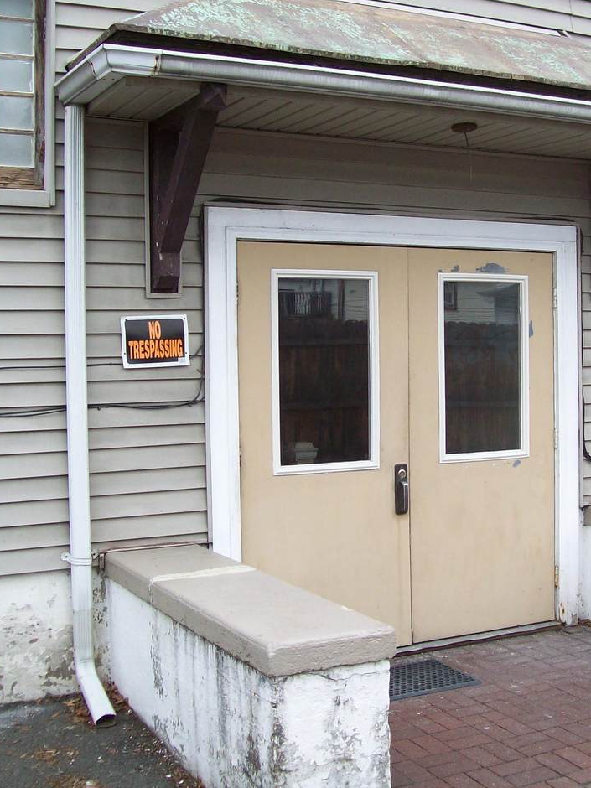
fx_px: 1115
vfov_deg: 38.9
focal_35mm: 49
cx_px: 422
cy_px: 387
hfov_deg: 29.3
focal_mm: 6
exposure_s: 1/151
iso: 80
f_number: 2.7
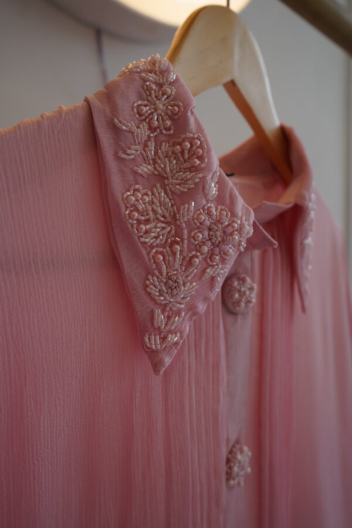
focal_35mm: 28
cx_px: 176
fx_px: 411
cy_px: 264
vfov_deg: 65.5
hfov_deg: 46.4
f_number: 6.3
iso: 320
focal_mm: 28
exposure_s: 1/100
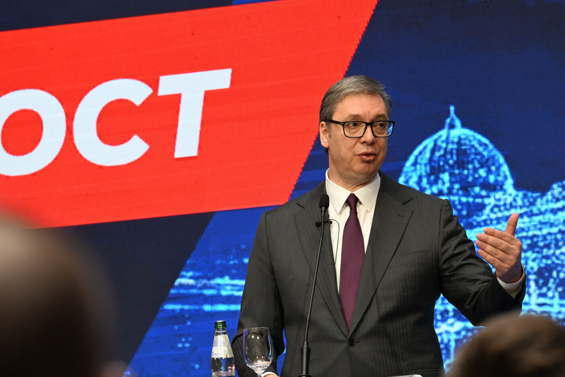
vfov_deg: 6.1
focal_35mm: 226
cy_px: 210
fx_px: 3547
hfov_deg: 9.1
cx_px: 287
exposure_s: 1/160
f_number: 8
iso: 3200
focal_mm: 200
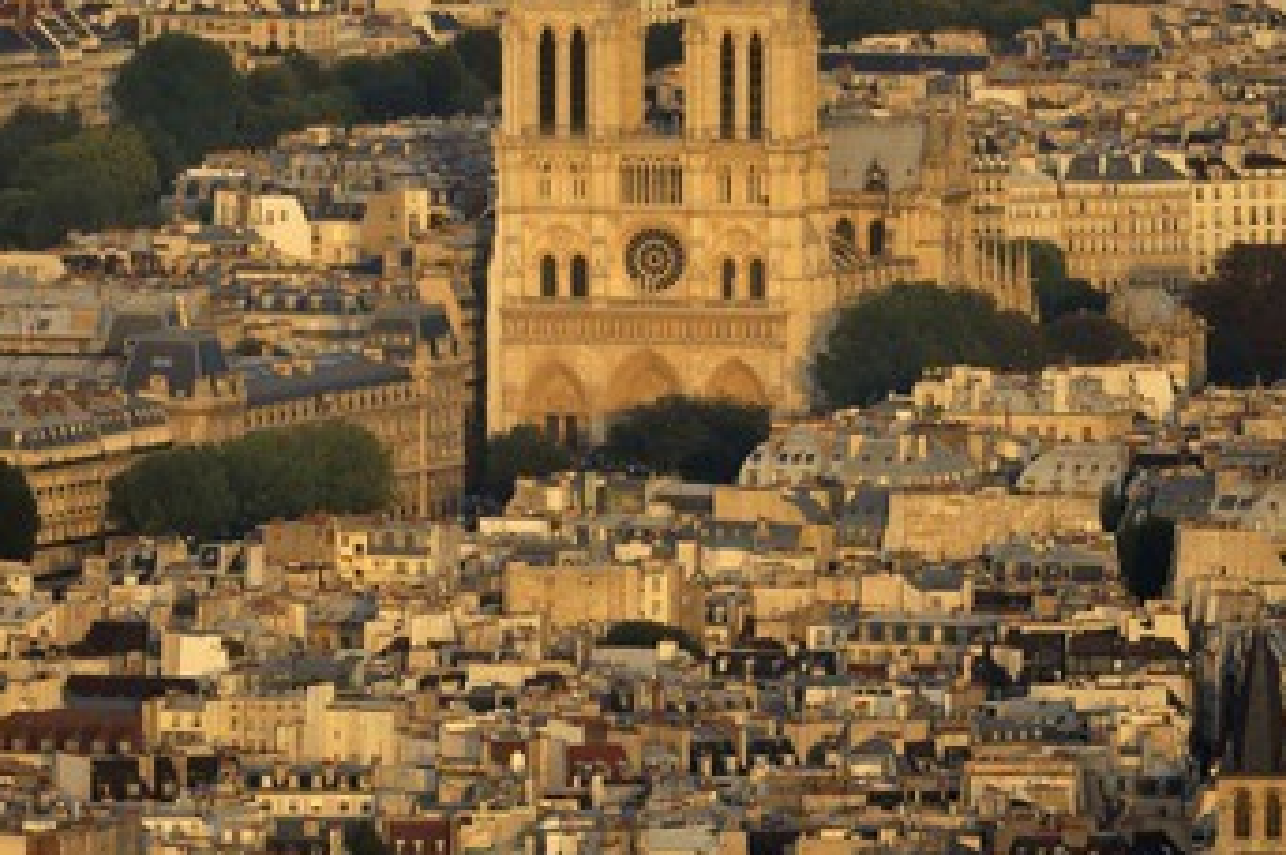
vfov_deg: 1.8
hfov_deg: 2.7
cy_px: 382
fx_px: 27586
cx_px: 538
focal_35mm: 773
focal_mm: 420
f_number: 5.6
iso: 100
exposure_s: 1/180
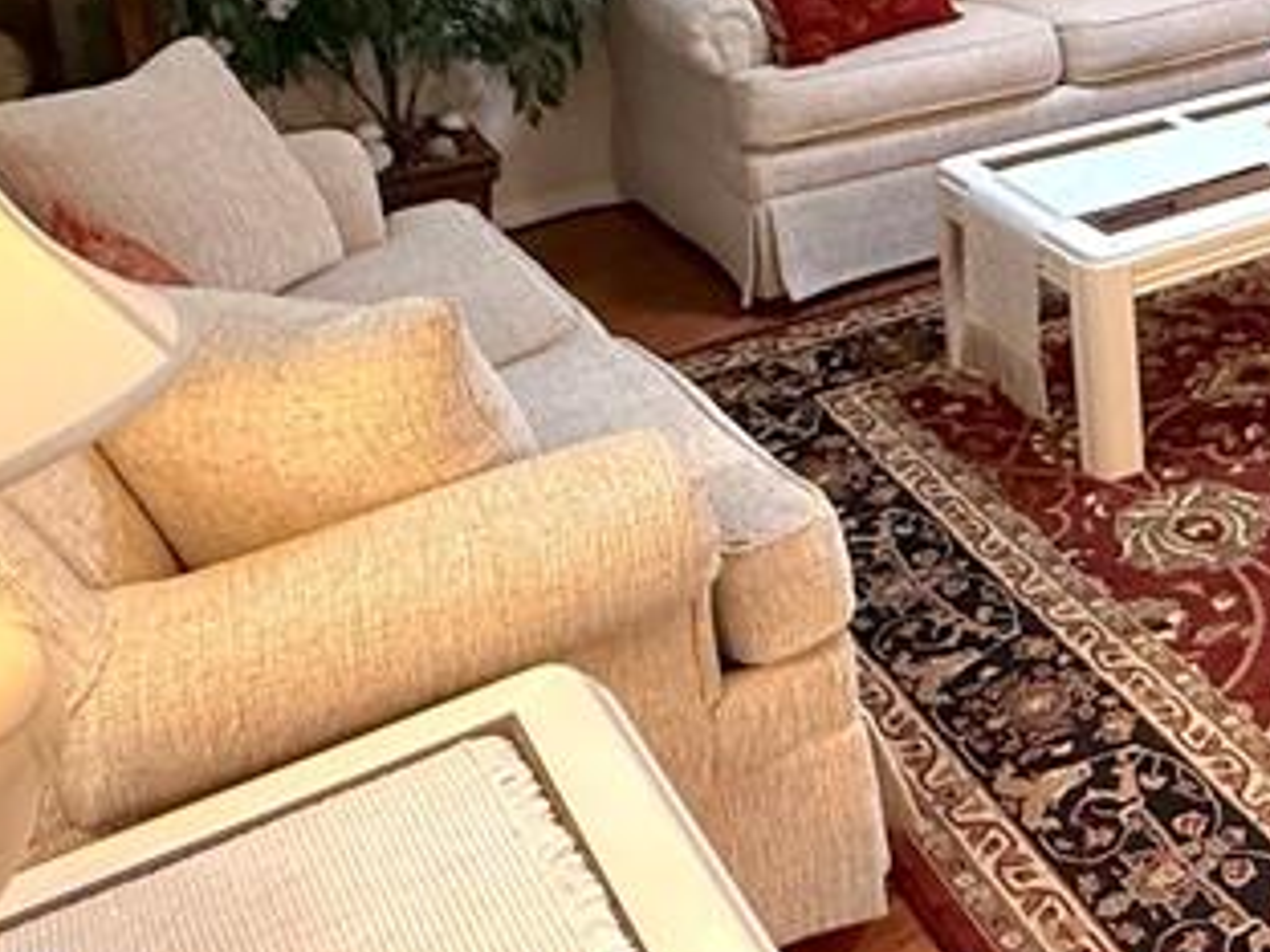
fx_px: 1688
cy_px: -28
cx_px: 1522
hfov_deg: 33.5
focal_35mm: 46
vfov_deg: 29.2
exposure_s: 1/120
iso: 500
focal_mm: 2.22
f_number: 2.2
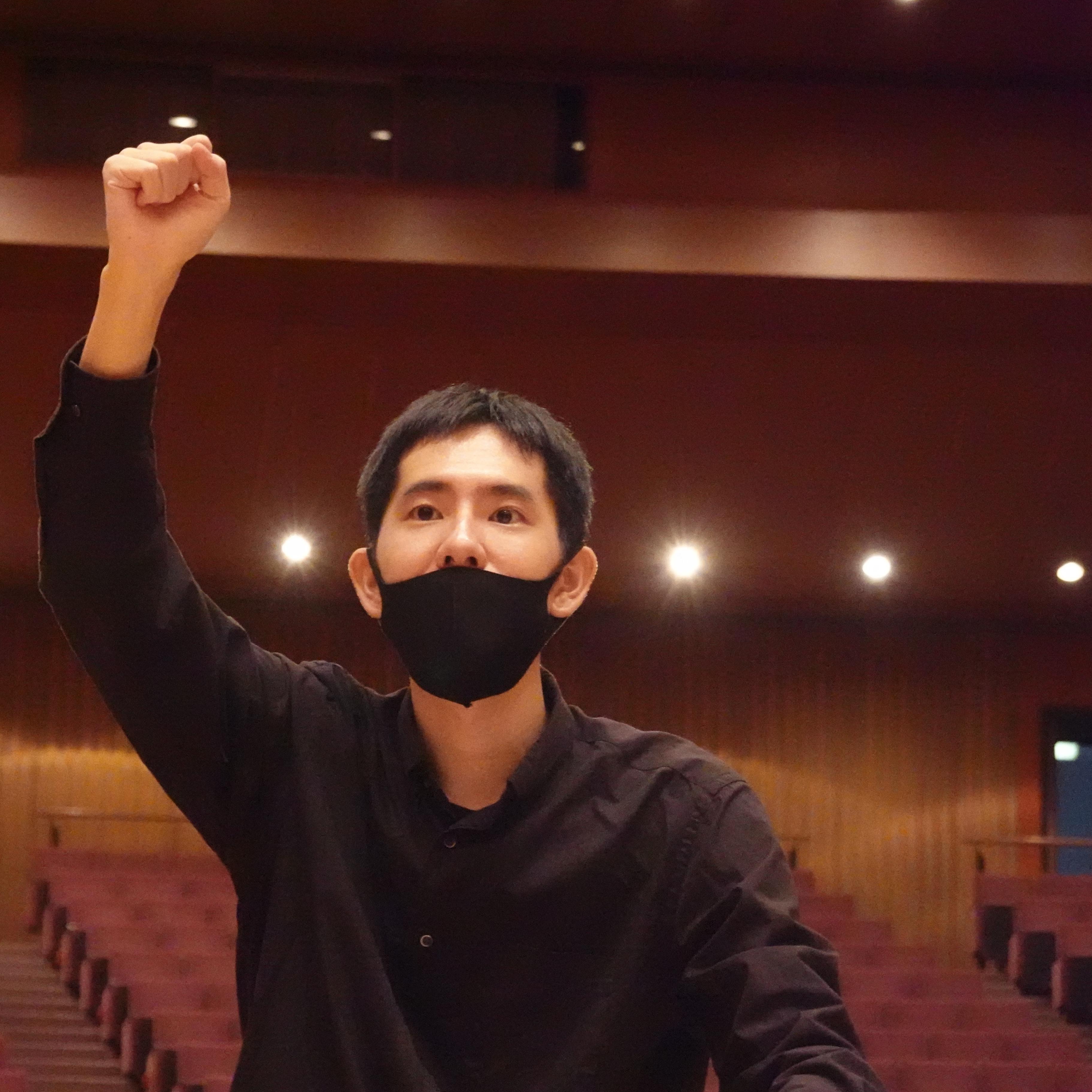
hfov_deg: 12.3
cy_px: 546
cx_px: 422
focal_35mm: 142
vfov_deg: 12.3
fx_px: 5068
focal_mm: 40.37
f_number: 4.5
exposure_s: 1/60
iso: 6400
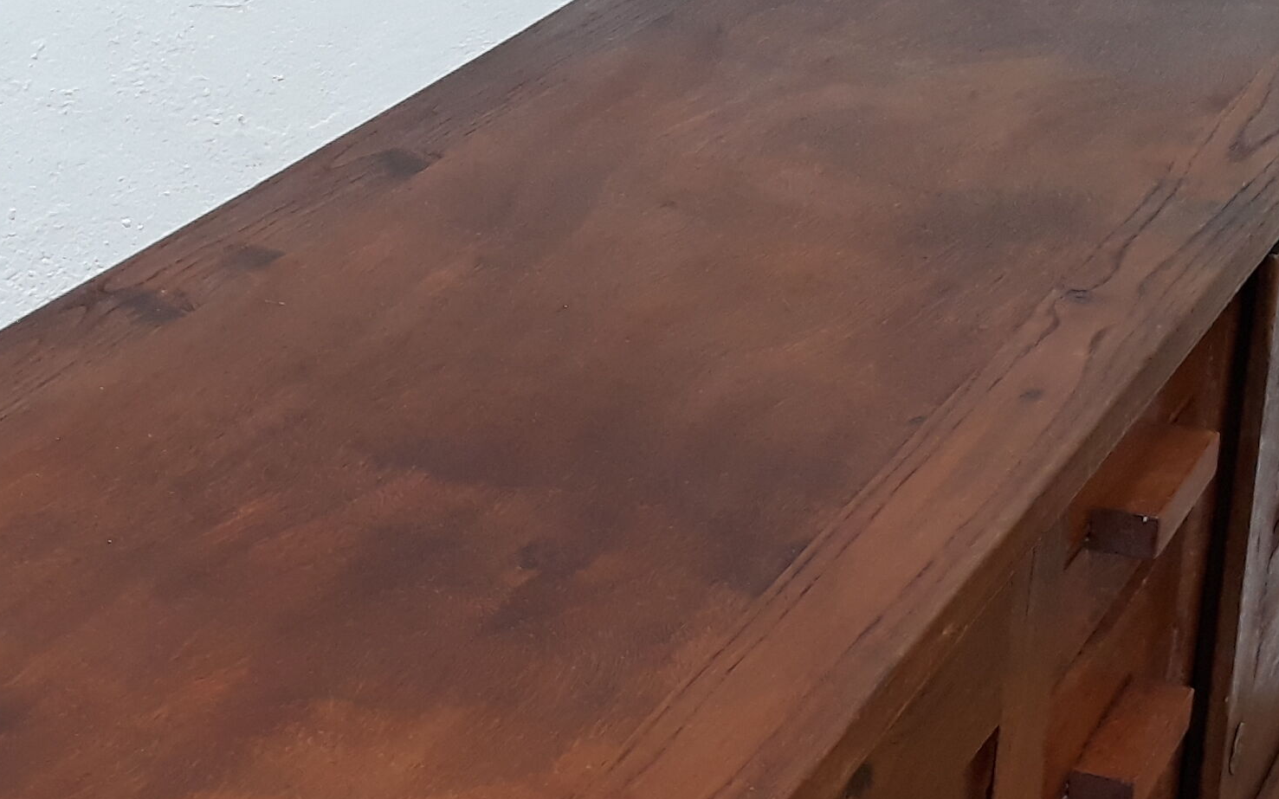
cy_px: 591
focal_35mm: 80
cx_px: 445
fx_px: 2788
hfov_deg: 25.7
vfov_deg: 16.2
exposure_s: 1/50
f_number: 1.7
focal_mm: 3.71
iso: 100
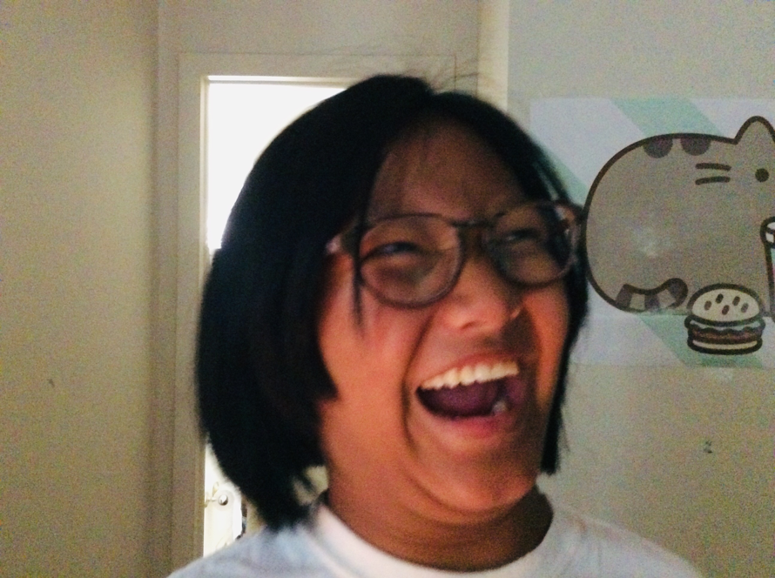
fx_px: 715
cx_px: 388
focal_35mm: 32
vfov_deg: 44.0
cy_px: 289
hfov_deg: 56.9
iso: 500
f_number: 2.4
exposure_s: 1/15
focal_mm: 3.3
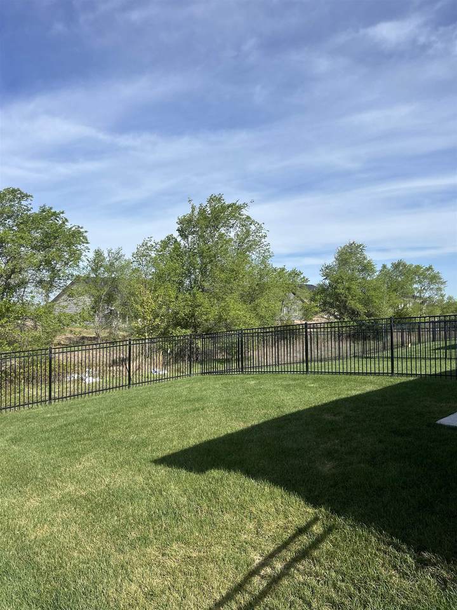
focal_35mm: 26
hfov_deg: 53.1
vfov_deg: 67.3
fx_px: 458
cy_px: 305
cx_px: 228
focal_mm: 5.7
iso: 50
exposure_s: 1/5319
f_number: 1.5
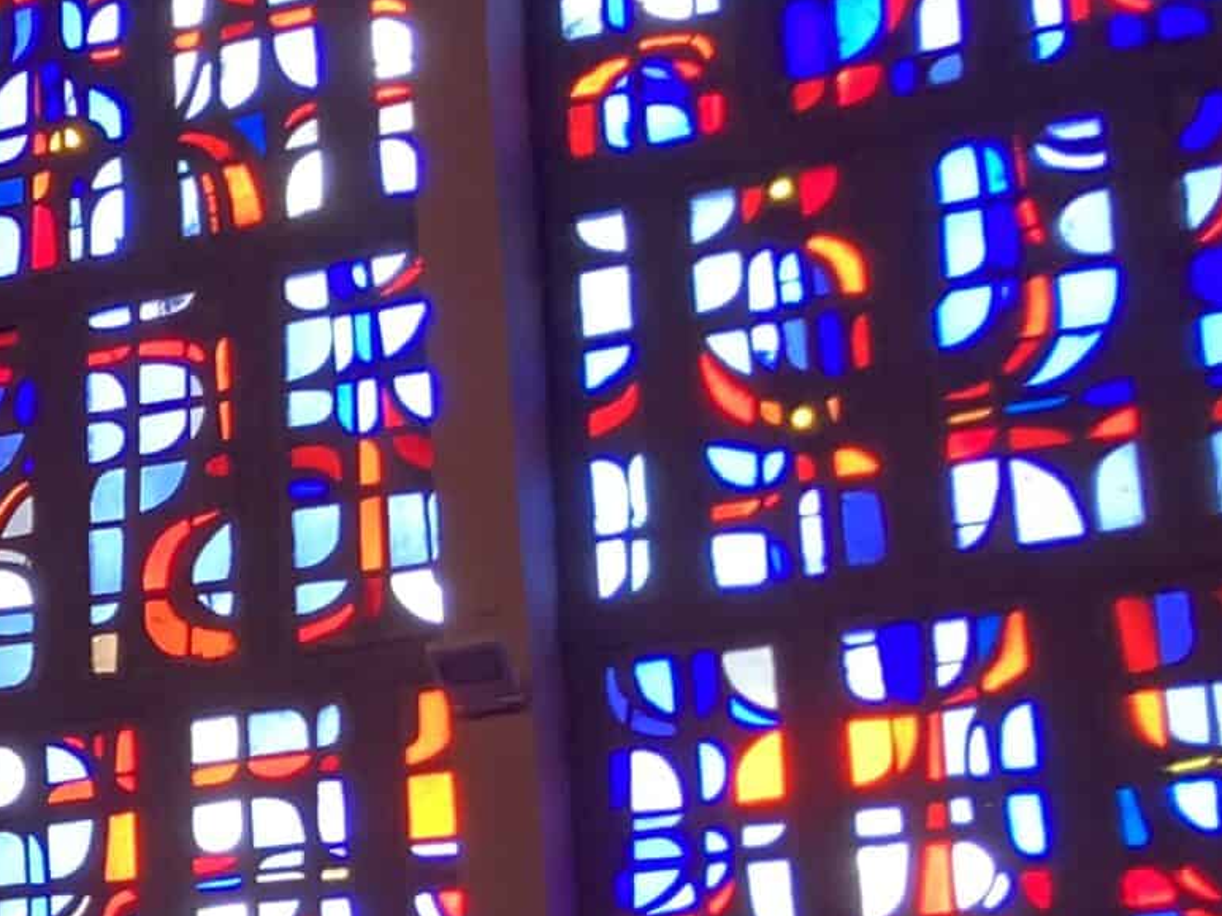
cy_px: 908
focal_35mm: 93
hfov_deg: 18.9
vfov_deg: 15.6
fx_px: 3283
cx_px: -545
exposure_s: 1/60
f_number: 1.8
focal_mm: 3.99
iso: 125
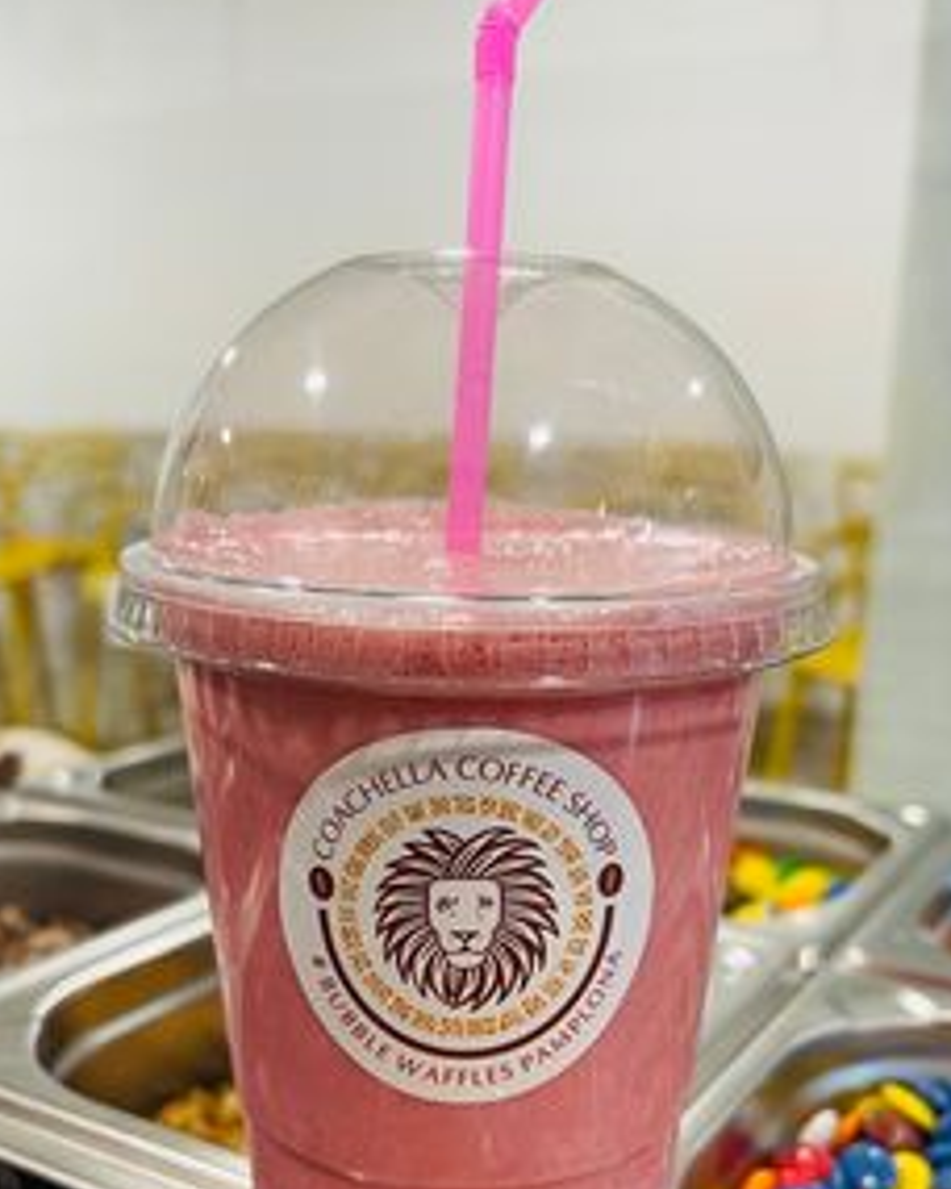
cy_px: 797
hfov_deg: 39.1
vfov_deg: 47.1
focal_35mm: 38
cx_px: 496
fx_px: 1337
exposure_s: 1/50
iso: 80
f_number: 1.6
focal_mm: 5.1
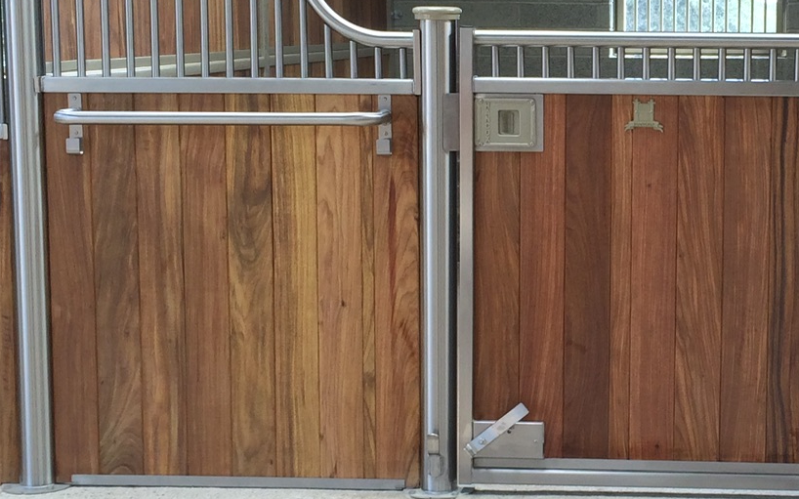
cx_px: 694
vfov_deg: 16.9
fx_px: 1676
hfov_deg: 26.1
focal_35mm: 77
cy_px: 205
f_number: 2.2
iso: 32
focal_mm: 4.15
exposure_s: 1/197
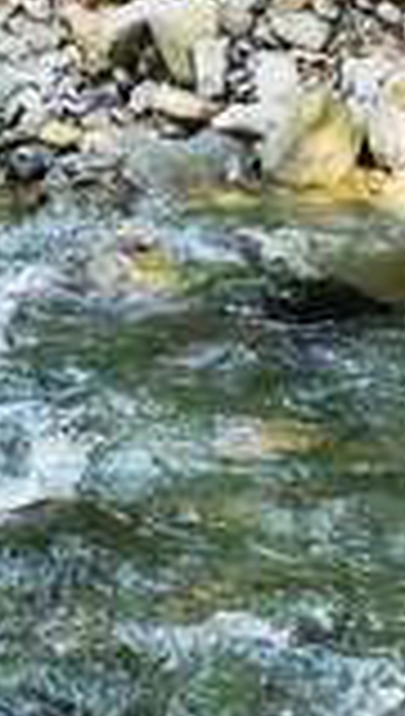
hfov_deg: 7.6
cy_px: -993
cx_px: 212
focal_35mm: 160
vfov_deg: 11.2
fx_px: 3040
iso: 100
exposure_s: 1/100
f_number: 1.8
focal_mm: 5.58
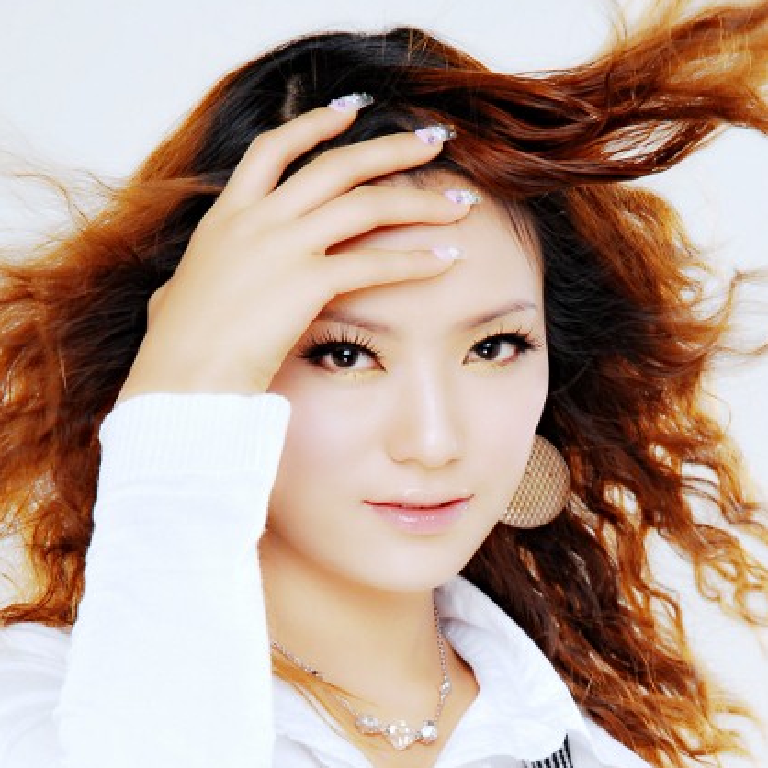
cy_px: 729
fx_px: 5216
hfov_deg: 8.4
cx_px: 459
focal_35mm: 208
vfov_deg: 8.4
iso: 100
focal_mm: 85
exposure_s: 1/160
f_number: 9
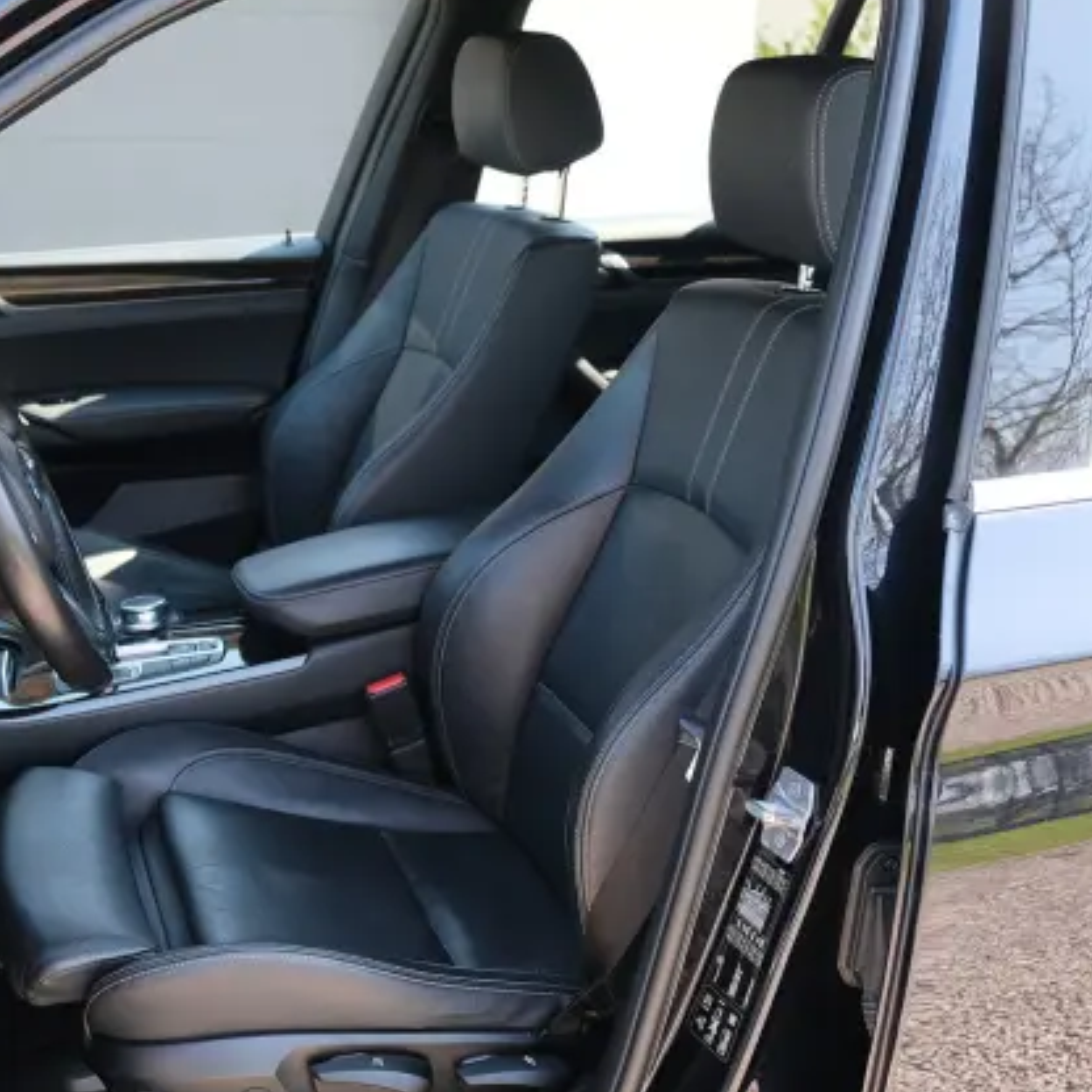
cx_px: 344
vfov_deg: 36.1
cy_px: 538
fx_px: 1677
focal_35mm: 47
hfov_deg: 35.6
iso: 320
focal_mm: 24.3
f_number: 3.6
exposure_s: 1/85
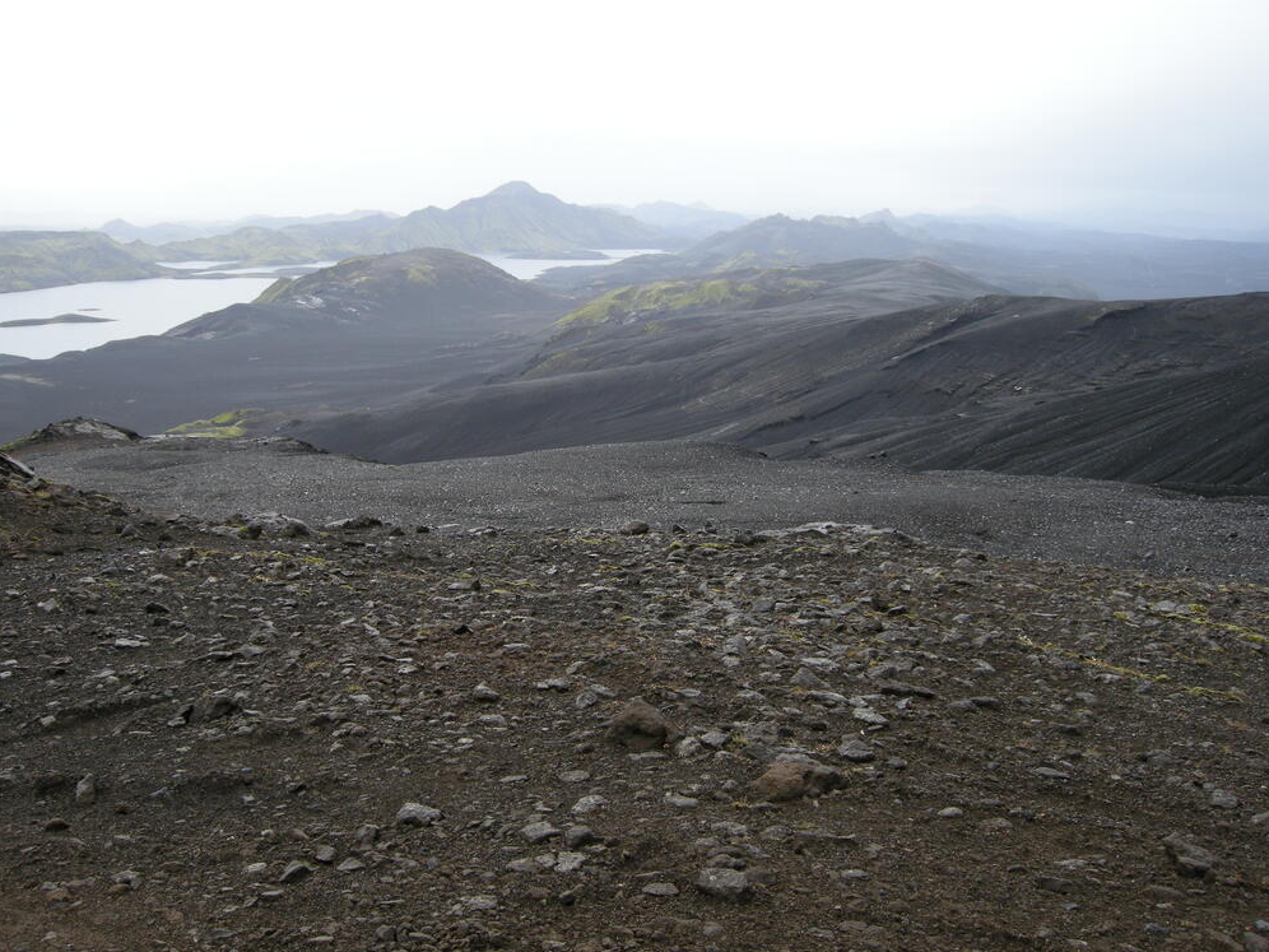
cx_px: 624
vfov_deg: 39.7
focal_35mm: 36
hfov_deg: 51.4
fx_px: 1320
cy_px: 473
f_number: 4.8
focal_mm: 7.5
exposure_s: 1/230
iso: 100
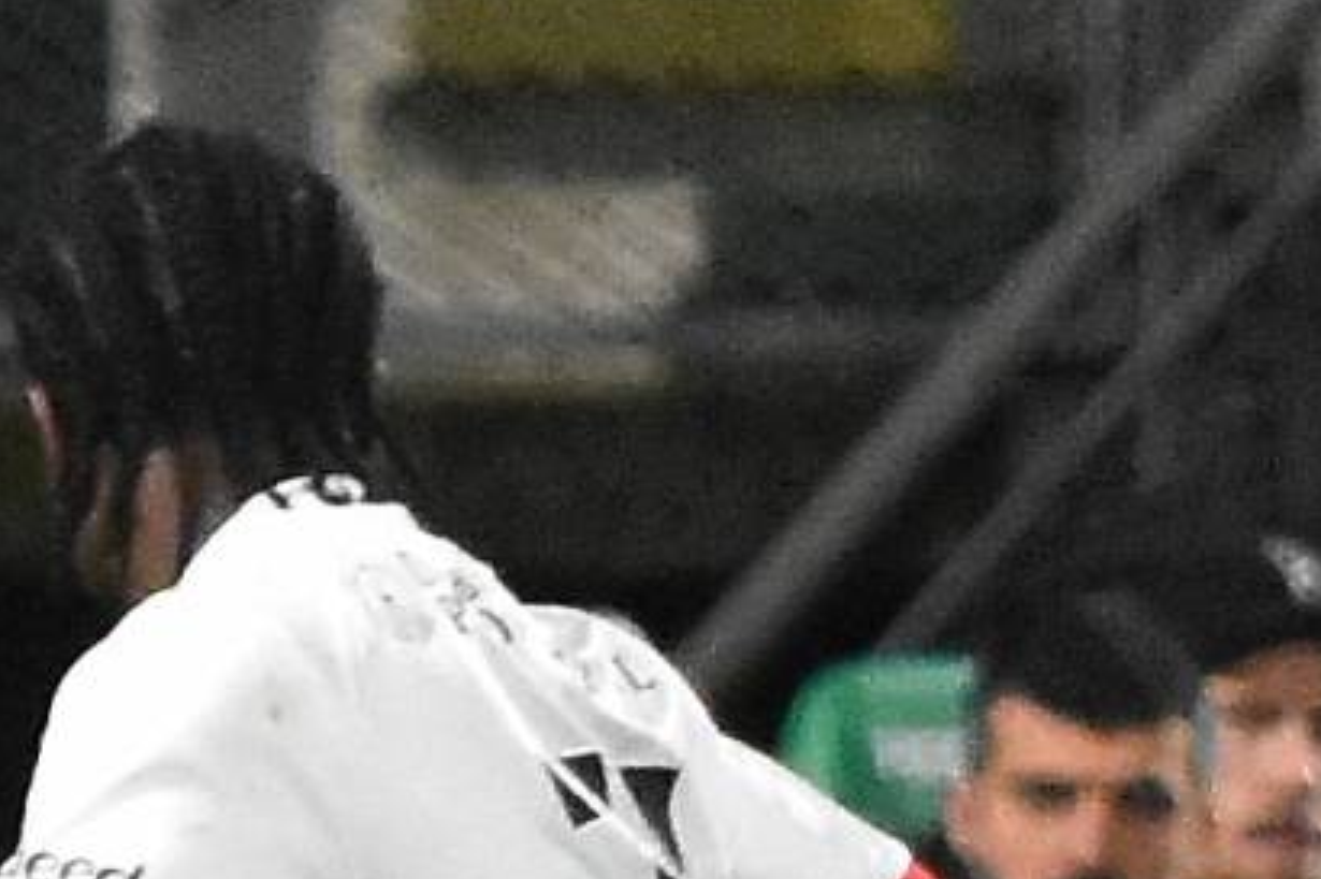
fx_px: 41629
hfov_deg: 1.8
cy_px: 1483
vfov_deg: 1.2
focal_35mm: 1135
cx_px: 1830
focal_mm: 160
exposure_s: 1/640
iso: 4000
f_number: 2.8
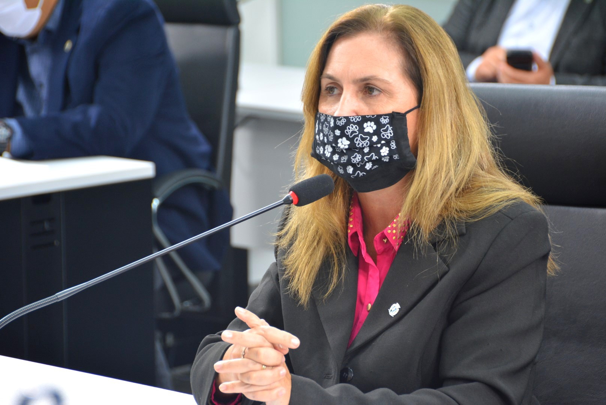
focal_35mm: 180
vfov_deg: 7.6
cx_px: 303
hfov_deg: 11.4
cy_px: 202
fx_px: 3032
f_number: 5.3
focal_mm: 120
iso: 800
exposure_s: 1/50
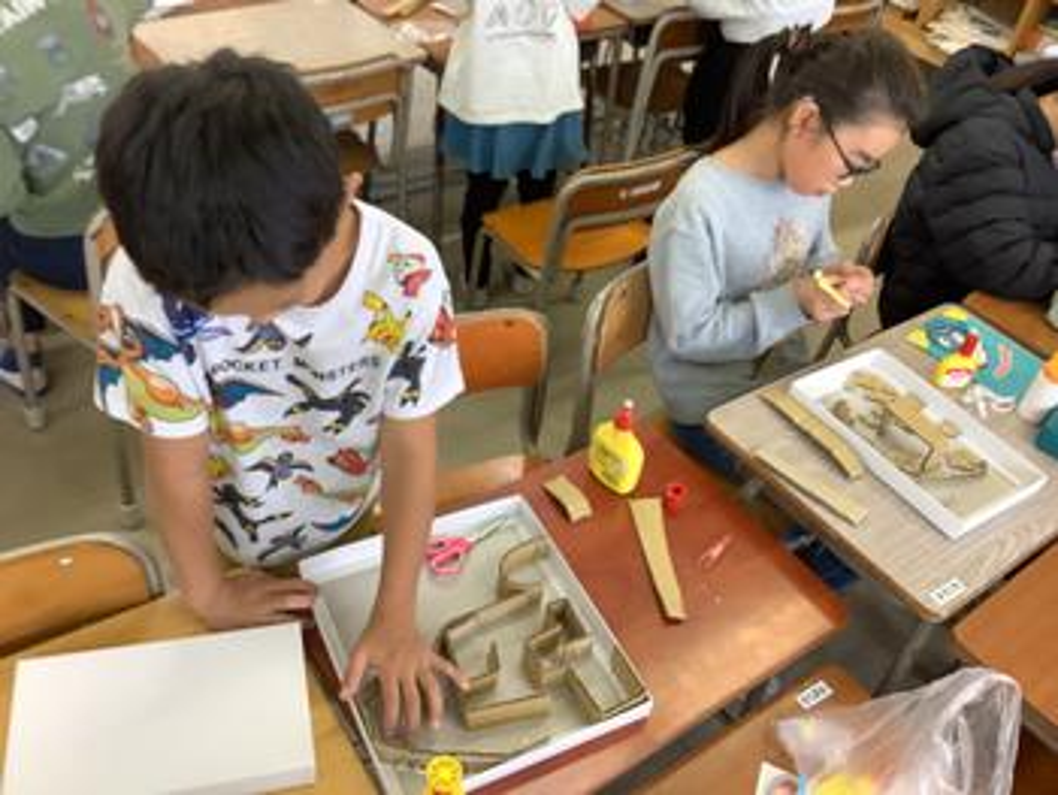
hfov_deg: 58.3
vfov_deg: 45.5
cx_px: 529
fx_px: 948
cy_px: 398
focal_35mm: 31
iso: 100
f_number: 2.4
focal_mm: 3.3
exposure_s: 1/50
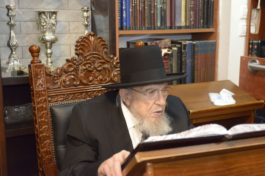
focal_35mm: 48
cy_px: 88
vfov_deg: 28.1
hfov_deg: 41.1
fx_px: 353
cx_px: 132
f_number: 4
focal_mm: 48
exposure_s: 1/160
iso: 5000
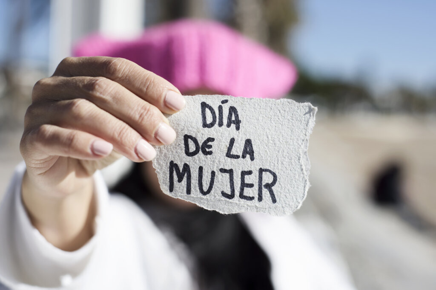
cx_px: 218
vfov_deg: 27.0
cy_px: 145
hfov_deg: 39.6
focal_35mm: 50
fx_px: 606
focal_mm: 50
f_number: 3.2
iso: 64
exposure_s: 1/2000
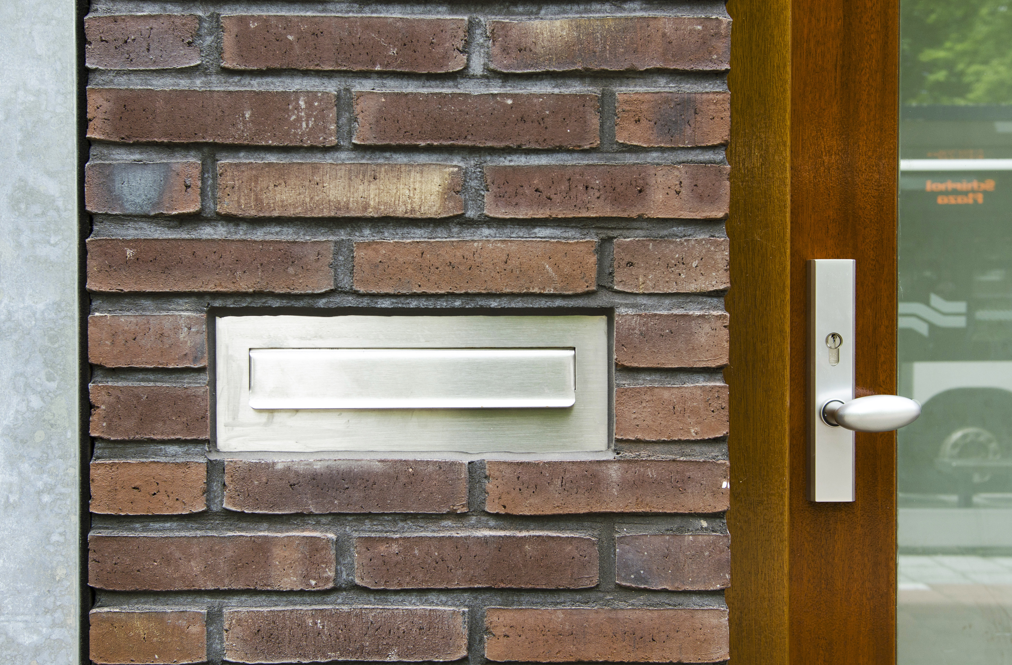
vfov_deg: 27.8
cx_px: 506
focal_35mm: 48
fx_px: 1343
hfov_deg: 41.3
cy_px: 332
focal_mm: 32
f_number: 5.6
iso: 100
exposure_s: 1/125
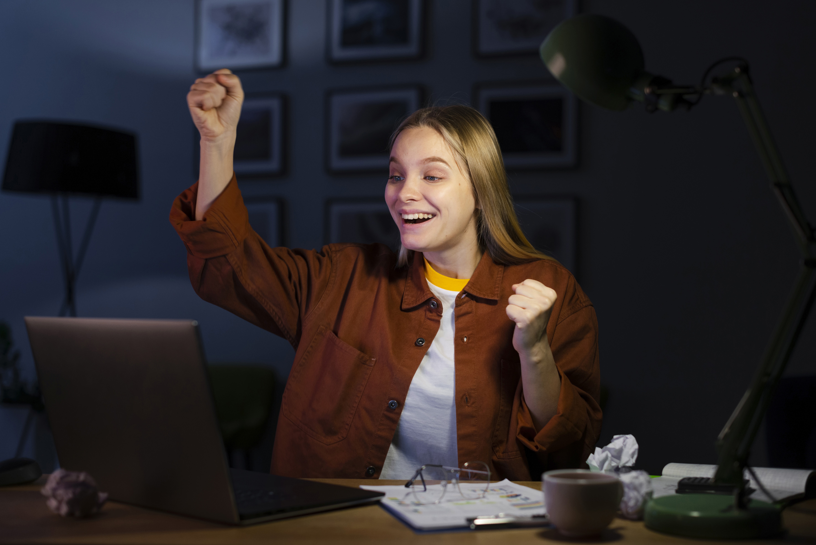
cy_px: 272
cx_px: 408
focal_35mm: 50
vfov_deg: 27.0
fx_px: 1134
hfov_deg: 39.6
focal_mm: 50
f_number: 2.5
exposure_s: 1/160
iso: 400
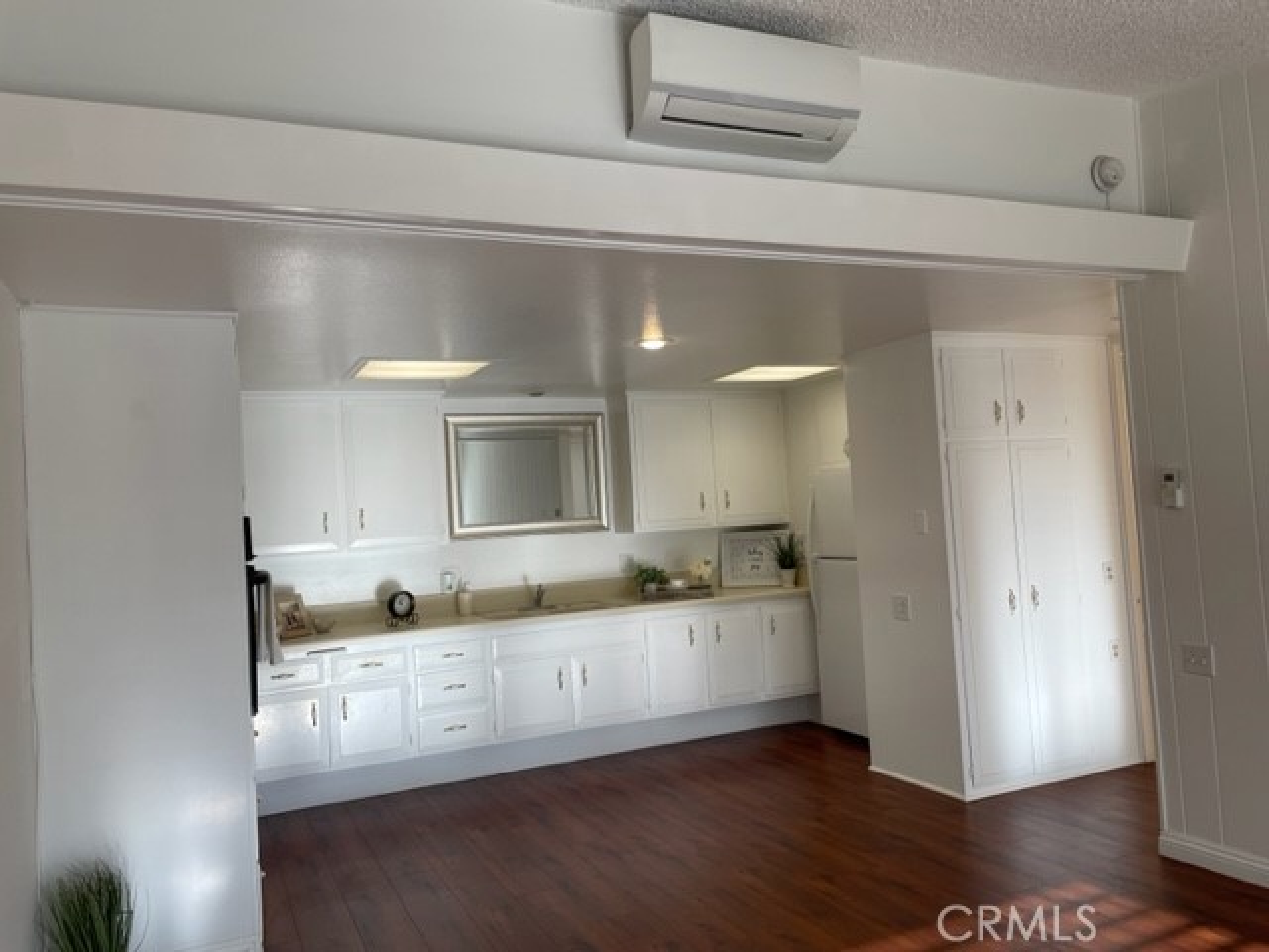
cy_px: 476
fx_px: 953
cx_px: 634
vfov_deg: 53.1
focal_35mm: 26
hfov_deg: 67.3
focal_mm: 4.2
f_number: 1.6
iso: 40
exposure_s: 1/120
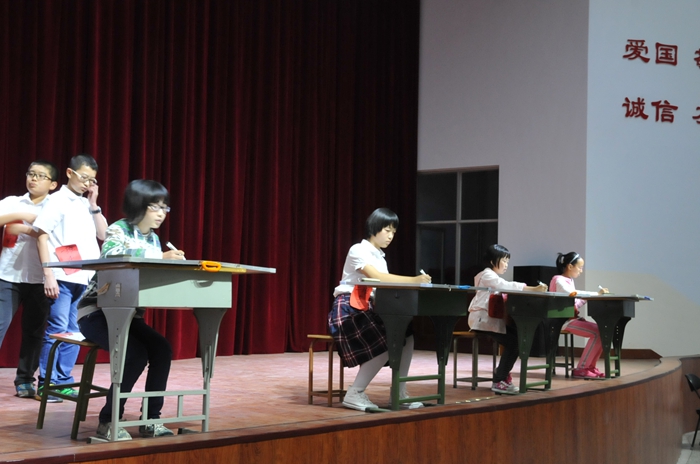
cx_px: 350
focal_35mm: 45
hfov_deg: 43.7
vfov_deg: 29.8
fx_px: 873
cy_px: 232
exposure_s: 1/10
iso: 1600
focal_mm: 30
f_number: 8
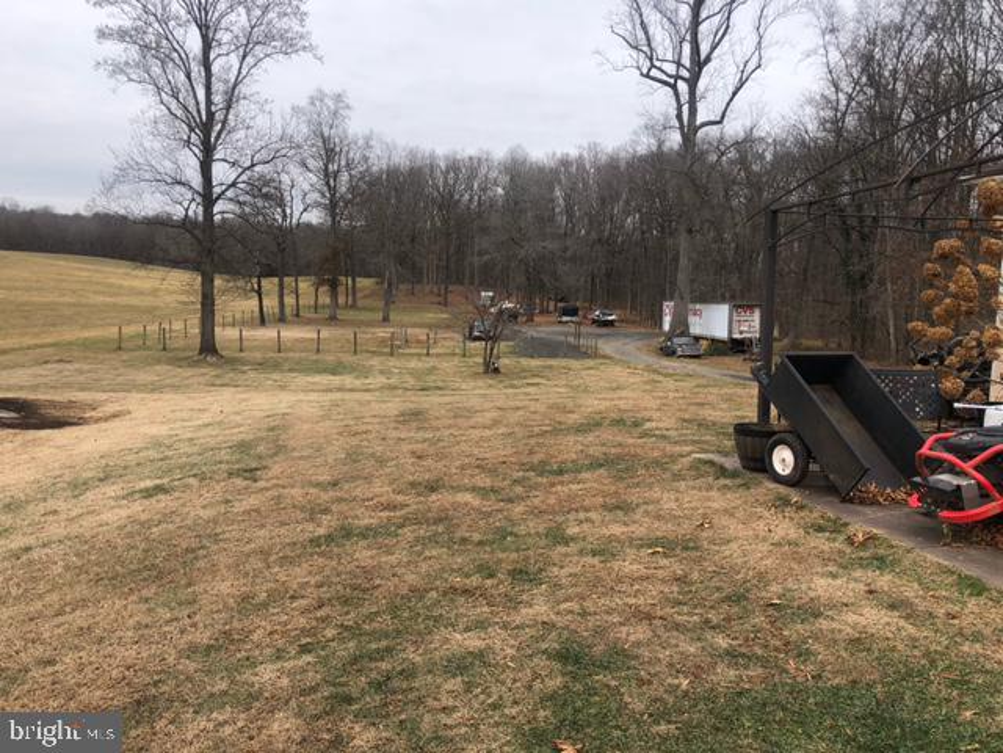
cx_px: 502
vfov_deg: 49.7
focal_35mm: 28
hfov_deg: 63.4
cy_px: 376
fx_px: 811
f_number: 1.8
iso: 20
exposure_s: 1/484
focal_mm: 4
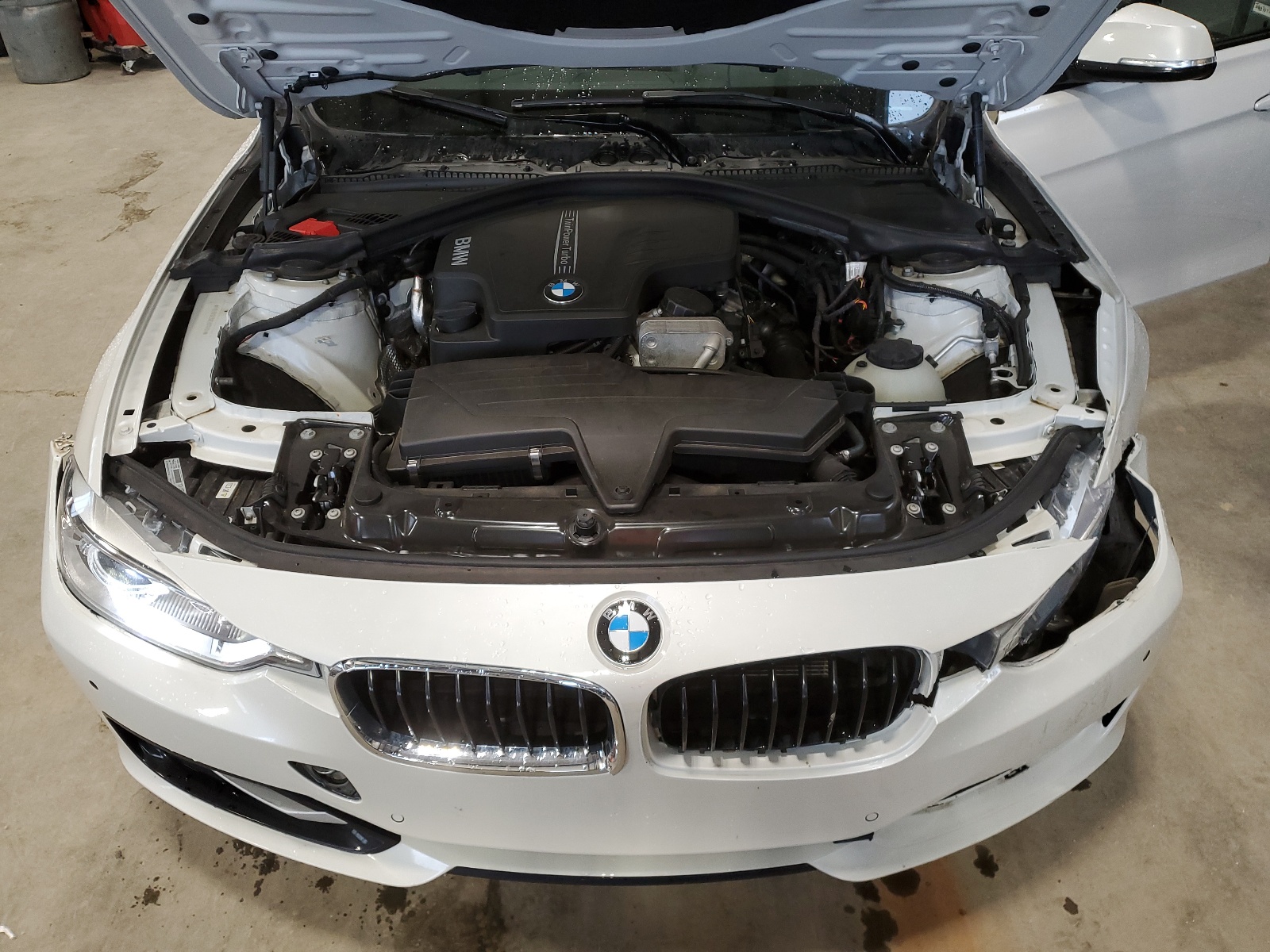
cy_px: 476
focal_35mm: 26
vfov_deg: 53.1
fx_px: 954
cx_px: 635
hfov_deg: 67.3
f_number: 1.5
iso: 85
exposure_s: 1/60.2
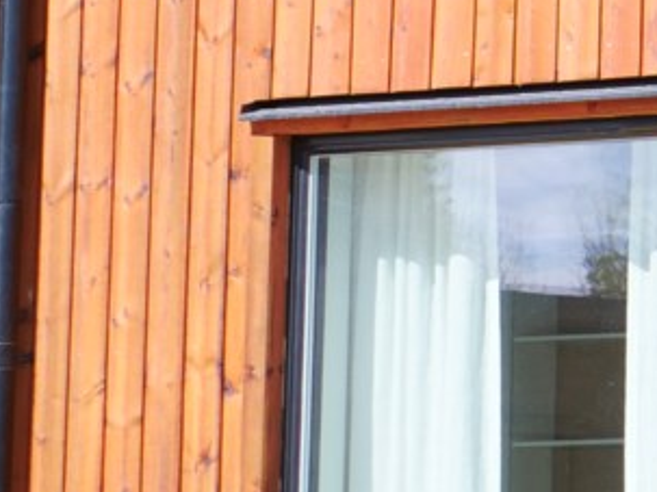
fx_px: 6849
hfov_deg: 5.3
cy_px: -626
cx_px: 1485
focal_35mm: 361
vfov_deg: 4.1
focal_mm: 38
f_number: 5
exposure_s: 1/500
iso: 200
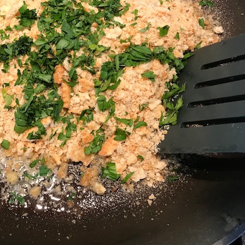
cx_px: 62
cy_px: 88
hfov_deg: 35.3
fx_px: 376
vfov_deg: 35.8
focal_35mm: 47
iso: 40
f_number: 1.8
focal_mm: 3.99
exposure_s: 1/20
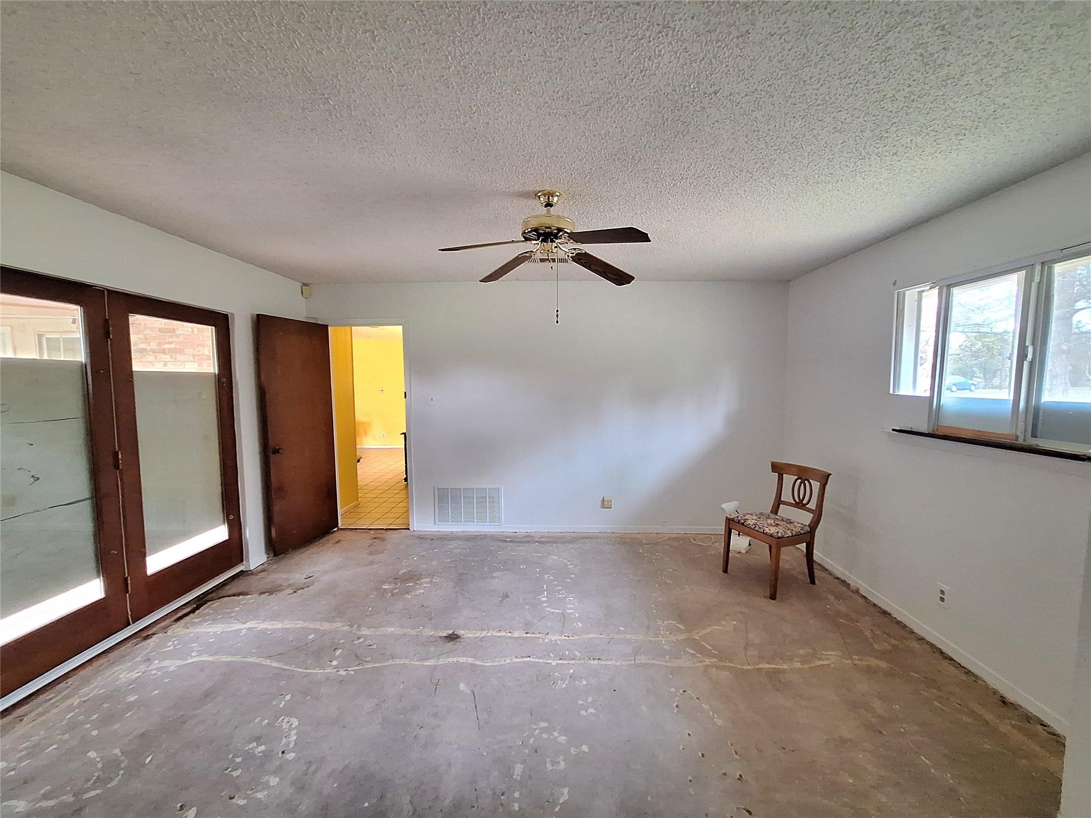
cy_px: 409
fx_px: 410
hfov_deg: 106.2
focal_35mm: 13
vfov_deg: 89.9
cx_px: 546
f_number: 2.2
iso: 250
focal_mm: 1.74
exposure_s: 1/24
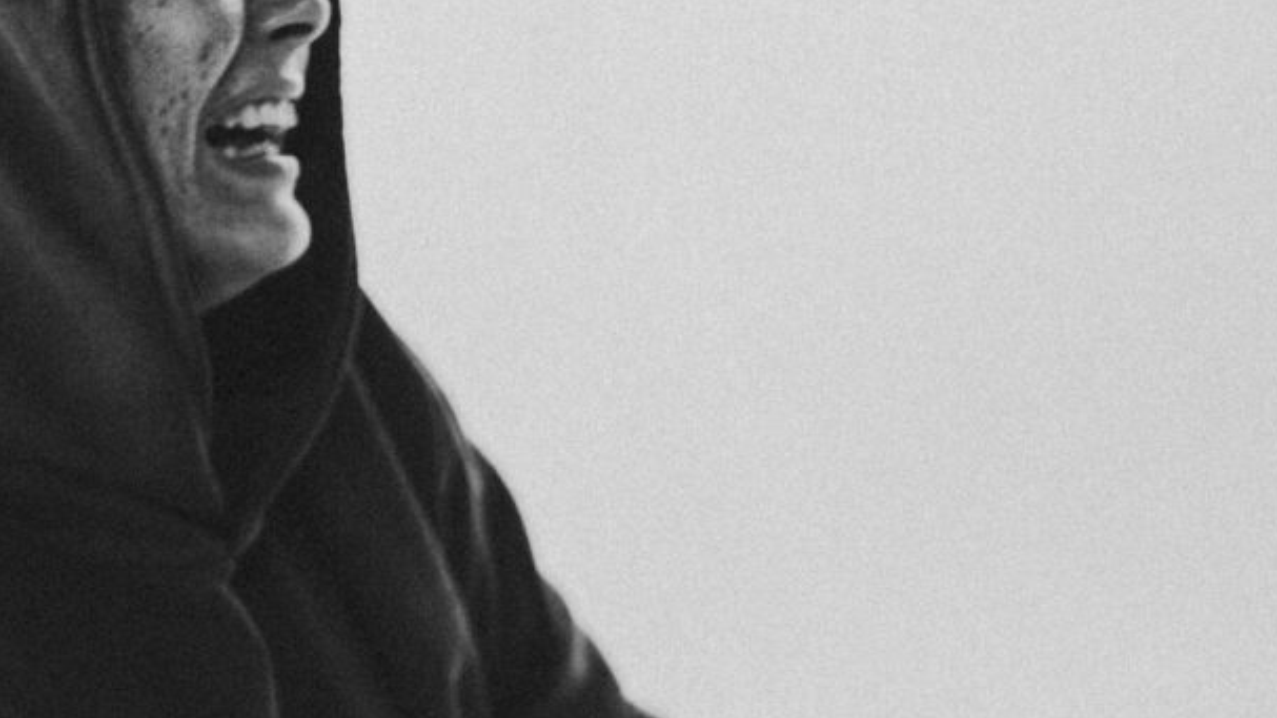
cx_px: 549
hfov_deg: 12.9
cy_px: 790
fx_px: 5653
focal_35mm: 167
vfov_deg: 7.2
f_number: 1.2
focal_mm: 56
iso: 2000
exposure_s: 1/80
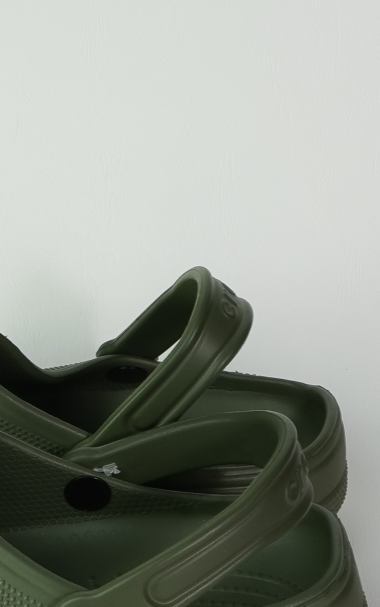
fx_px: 1425
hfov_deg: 14.9
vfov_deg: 23.8
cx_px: -7
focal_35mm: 86
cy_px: 456
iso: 250
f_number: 16
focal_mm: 21
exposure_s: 1/20
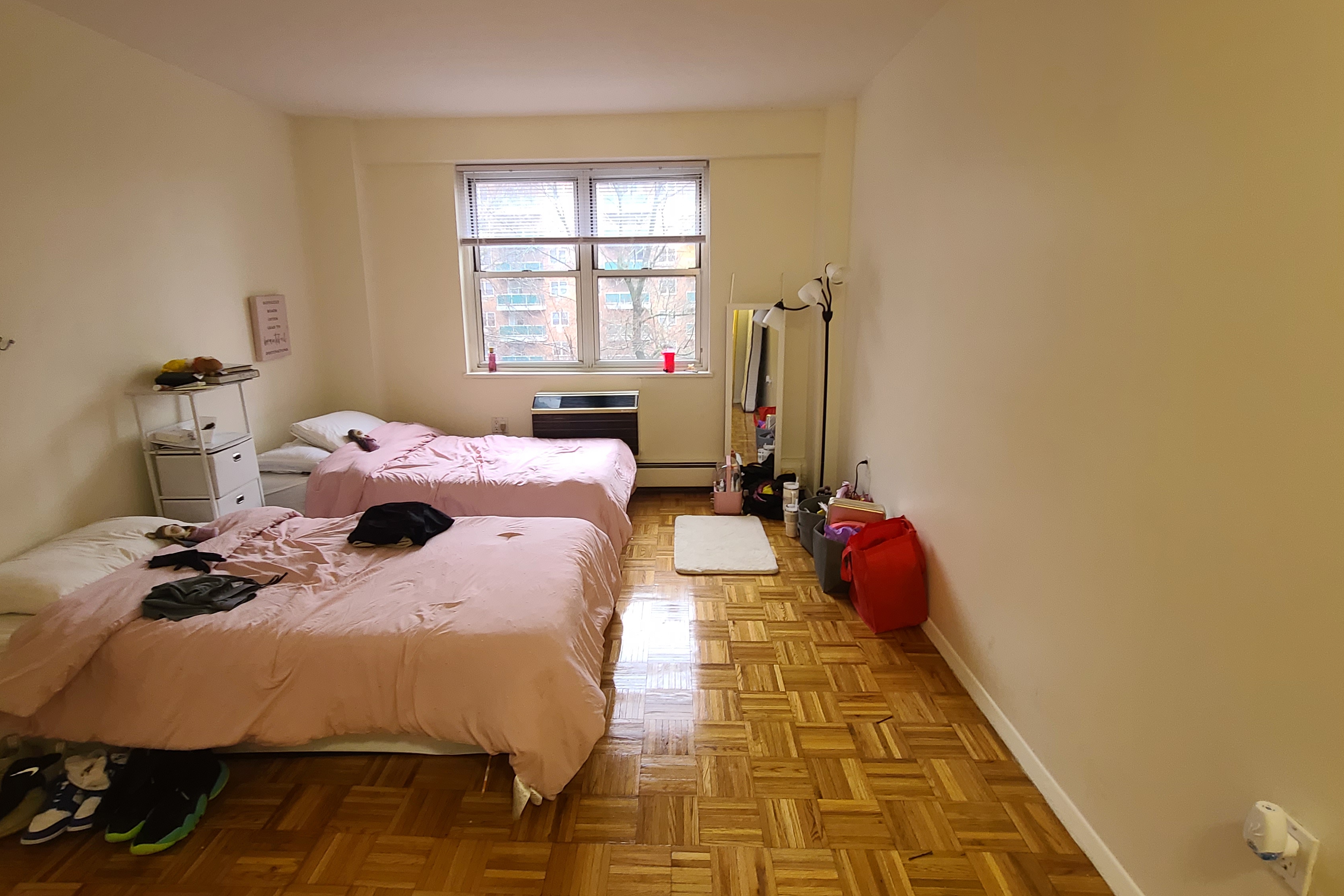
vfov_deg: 73.6
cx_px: 652
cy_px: 410
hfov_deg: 96.7
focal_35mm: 16
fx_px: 597
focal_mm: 2.2
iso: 320
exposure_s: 1/59
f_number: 2.2
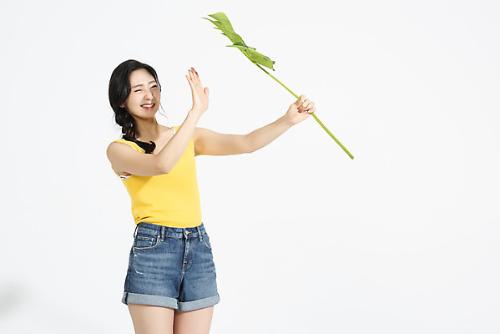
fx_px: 1459
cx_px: 250
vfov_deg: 13.1
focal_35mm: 105
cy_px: 167
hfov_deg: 19.4
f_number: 14
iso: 100
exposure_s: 1/125
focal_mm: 105
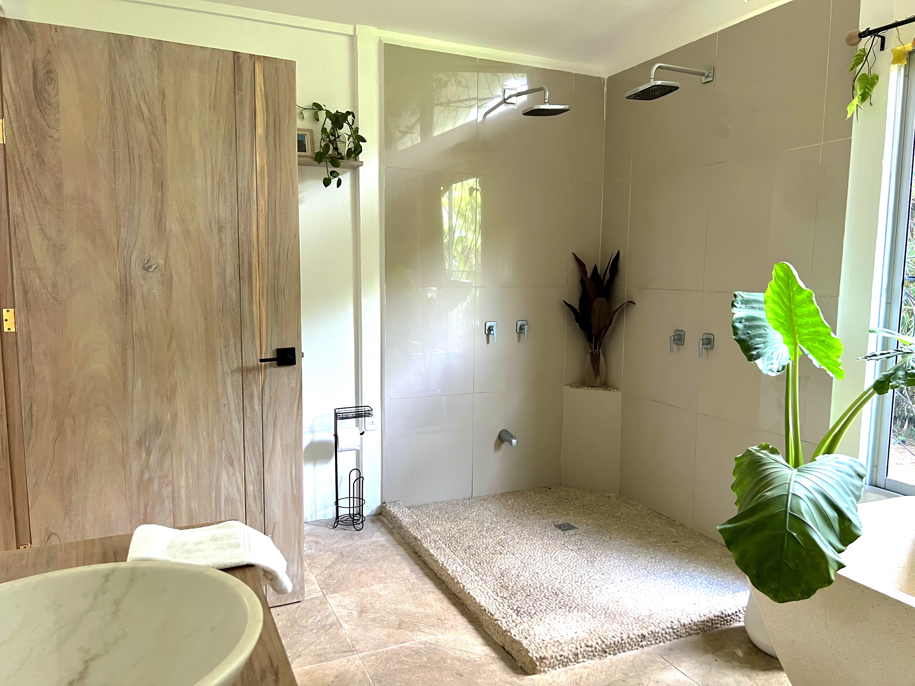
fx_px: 687
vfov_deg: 53.1
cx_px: 458
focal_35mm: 26
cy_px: 343
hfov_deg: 67.3
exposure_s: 1/60
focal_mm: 5.7
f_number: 1.5
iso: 125
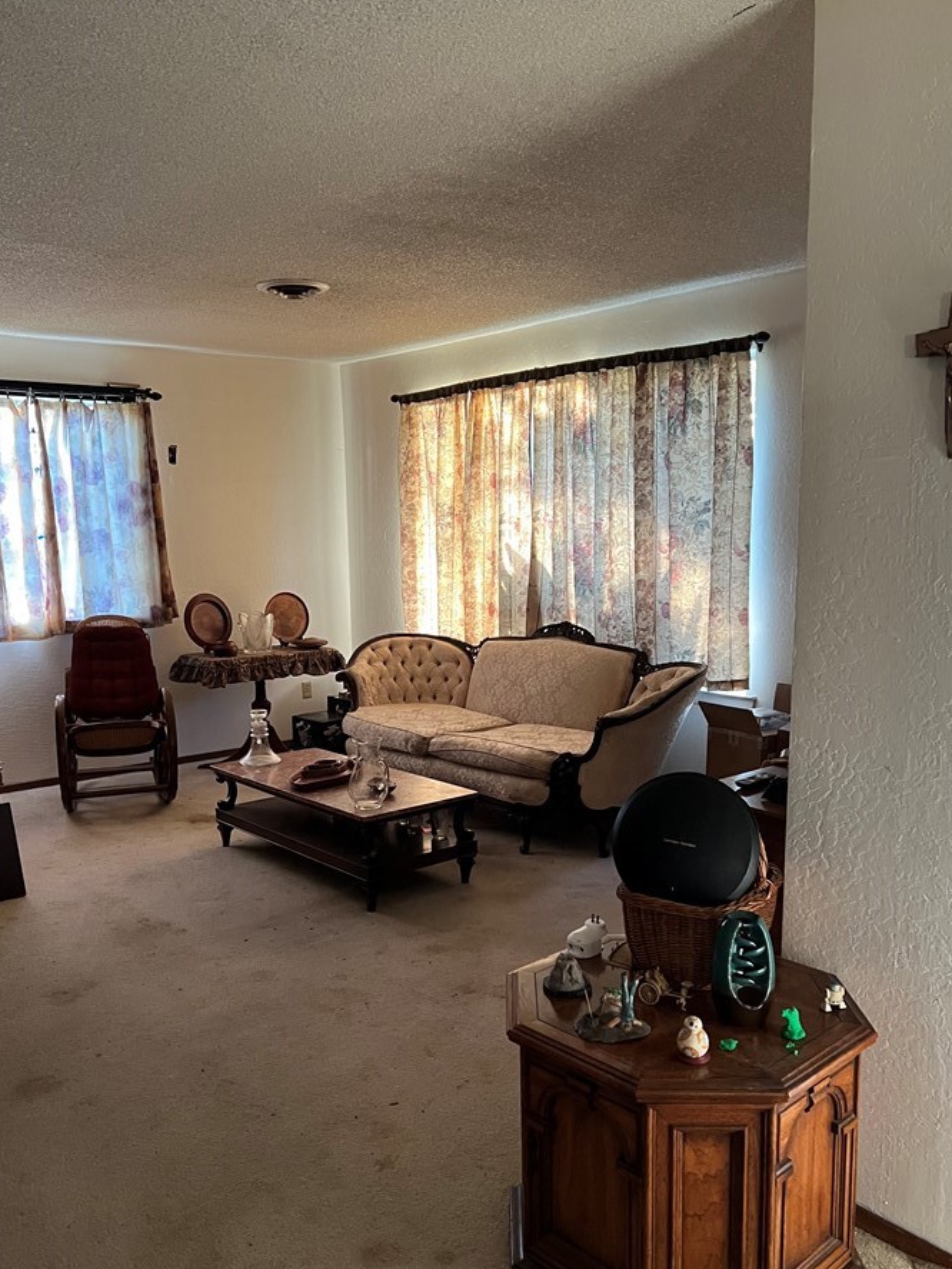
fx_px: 1099
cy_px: 694
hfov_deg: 46.8
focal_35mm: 30
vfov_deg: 59.8
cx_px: 437
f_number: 1.5
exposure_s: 1/60
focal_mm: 5.7
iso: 250
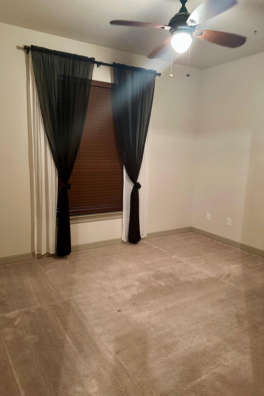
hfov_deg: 51.2
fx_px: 275
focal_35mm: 25
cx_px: 117
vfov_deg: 71.5
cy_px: 198
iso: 1000
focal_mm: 6.86
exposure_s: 1/40
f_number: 1.78
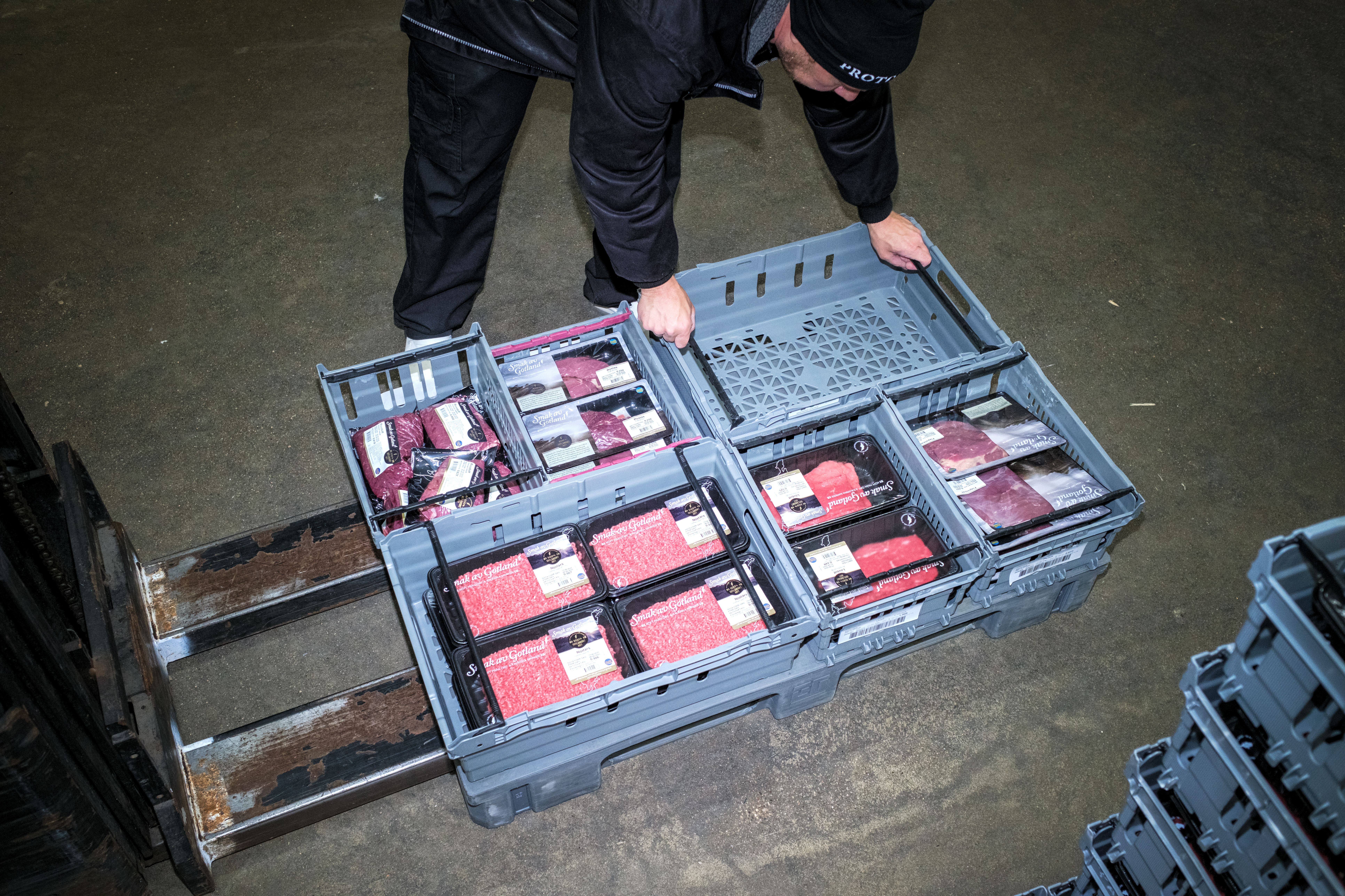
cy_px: 448
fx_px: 1308
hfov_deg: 54.4
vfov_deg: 37.9
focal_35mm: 35
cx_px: 672
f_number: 4
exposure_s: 1/120
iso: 3200
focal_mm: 23
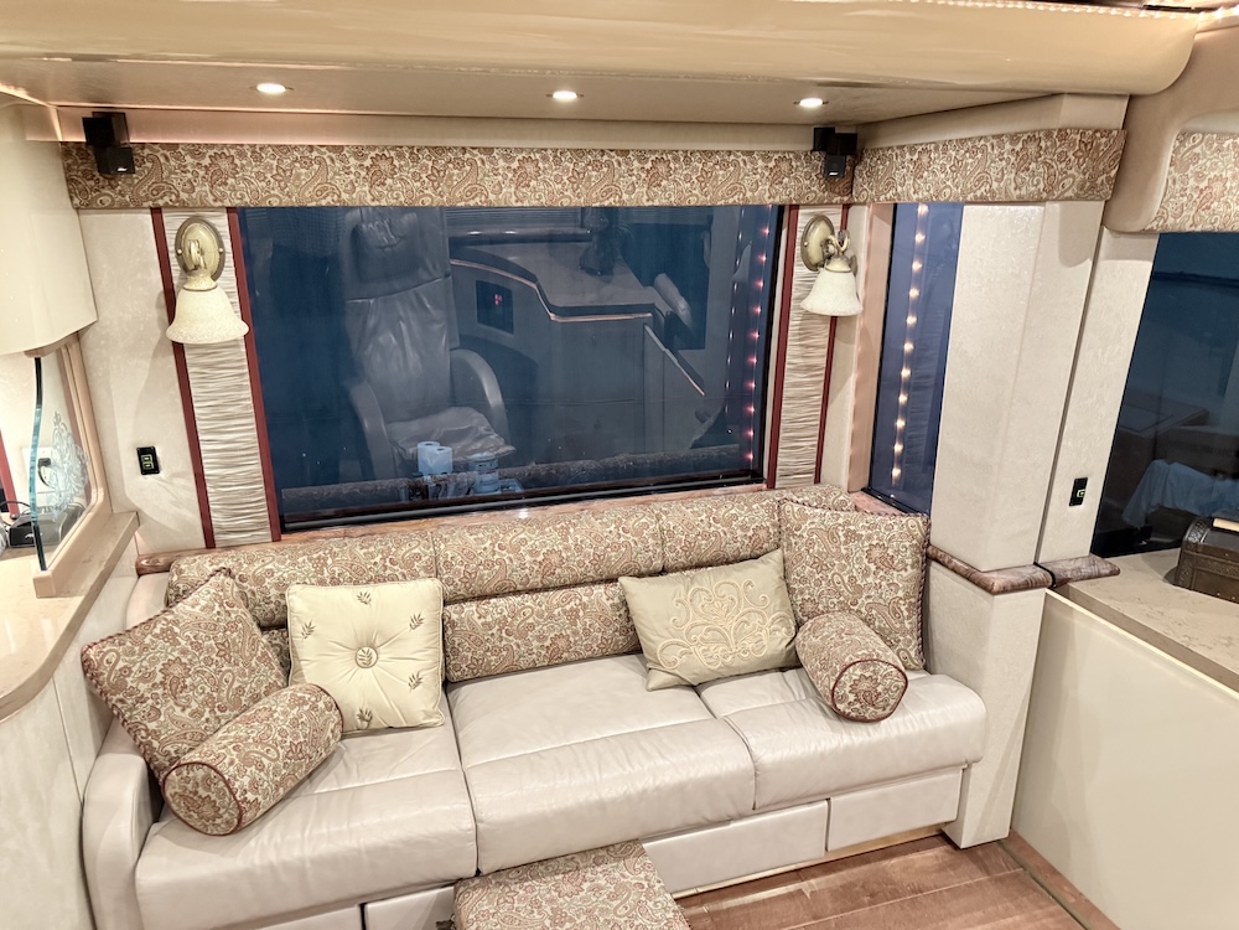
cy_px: 465
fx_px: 859
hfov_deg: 71.6
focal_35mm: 24
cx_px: 620
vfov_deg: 56.8
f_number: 1.78
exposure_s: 1/40
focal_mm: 6.76
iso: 800
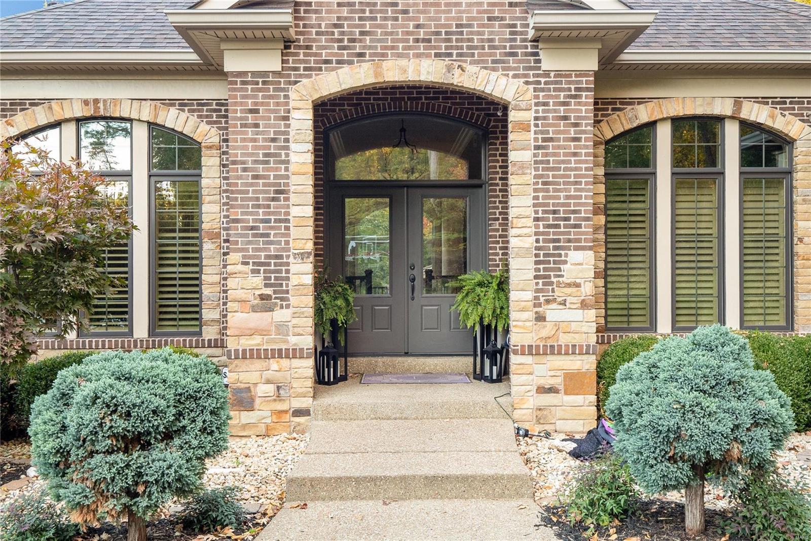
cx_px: 406
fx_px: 811
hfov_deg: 53.1
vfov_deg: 36.9
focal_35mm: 36
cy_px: 270
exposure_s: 1/20
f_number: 6.3
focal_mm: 18
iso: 400
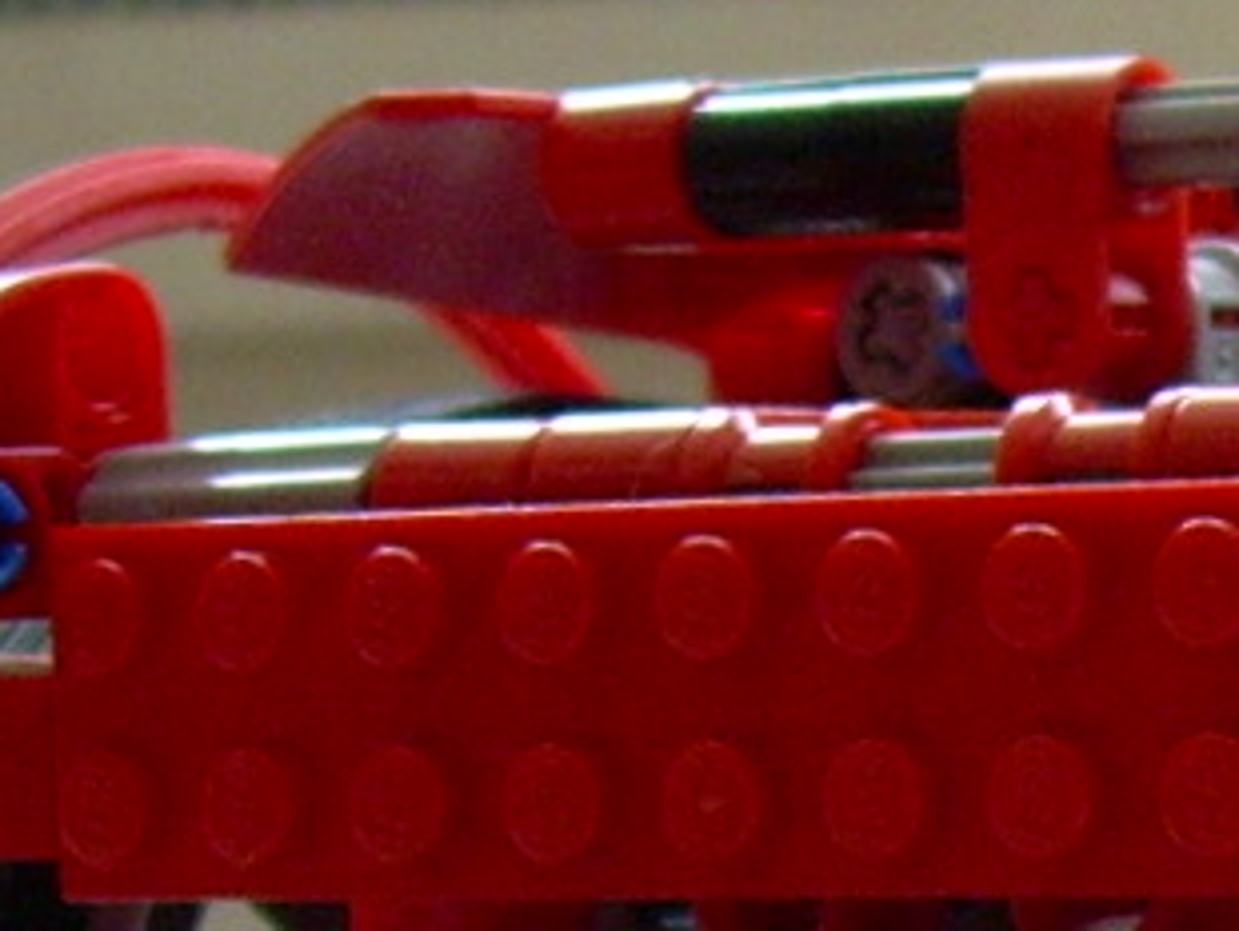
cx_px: 2106
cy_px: 1059
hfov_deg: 9.7
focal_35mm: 196
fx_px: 7021
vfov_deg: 7.5
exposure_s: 1/30
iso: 200
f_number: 2.8
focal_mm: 6.3
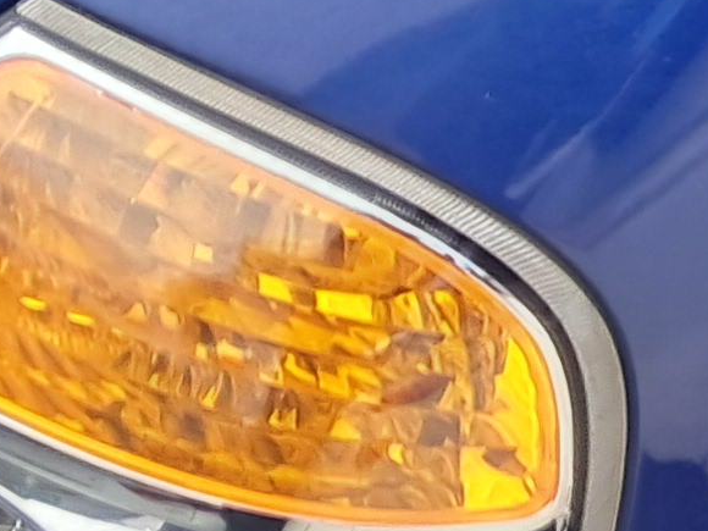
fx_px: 3886
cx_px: 1827
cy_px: -103
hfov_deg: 9.1
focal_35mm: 190
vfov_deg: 7.7
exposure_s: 1/364
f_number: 1.8
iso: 50
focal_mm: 4
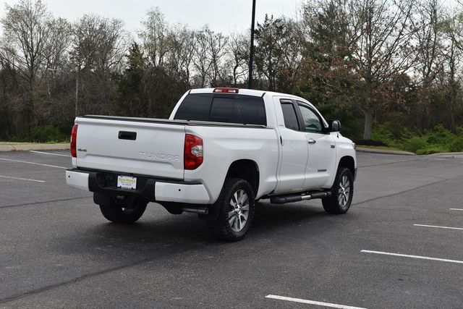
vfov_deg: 23.8
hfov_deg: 35.0
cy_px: 154
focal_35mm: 57
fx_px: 733
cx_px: 232
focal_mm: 38
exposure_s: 1/250
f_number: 8
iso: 100
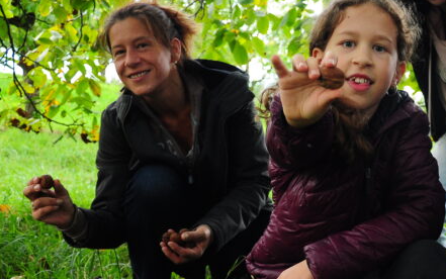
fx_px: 948
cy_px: 154
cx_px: 445
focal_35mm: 78
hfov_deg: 25.2
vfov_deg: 16.7
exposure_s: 1/100
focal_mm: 22
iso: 400
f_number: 3.8
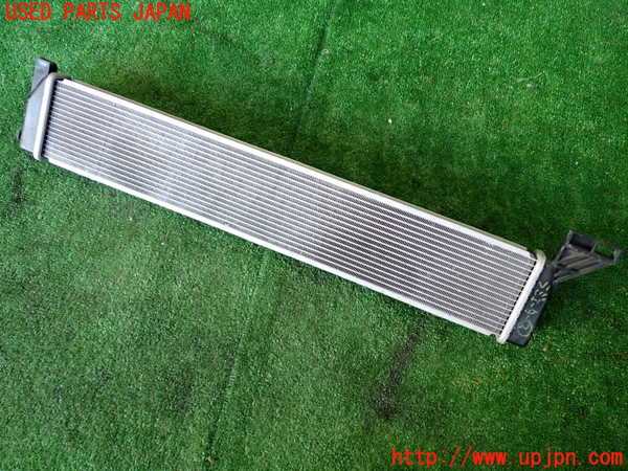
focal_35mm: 30
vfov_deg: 46.8
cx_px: 314
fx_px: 544
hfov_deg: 60.0
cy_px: 236
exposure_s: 1/60
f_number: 2.3
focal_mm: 5.4
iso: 320
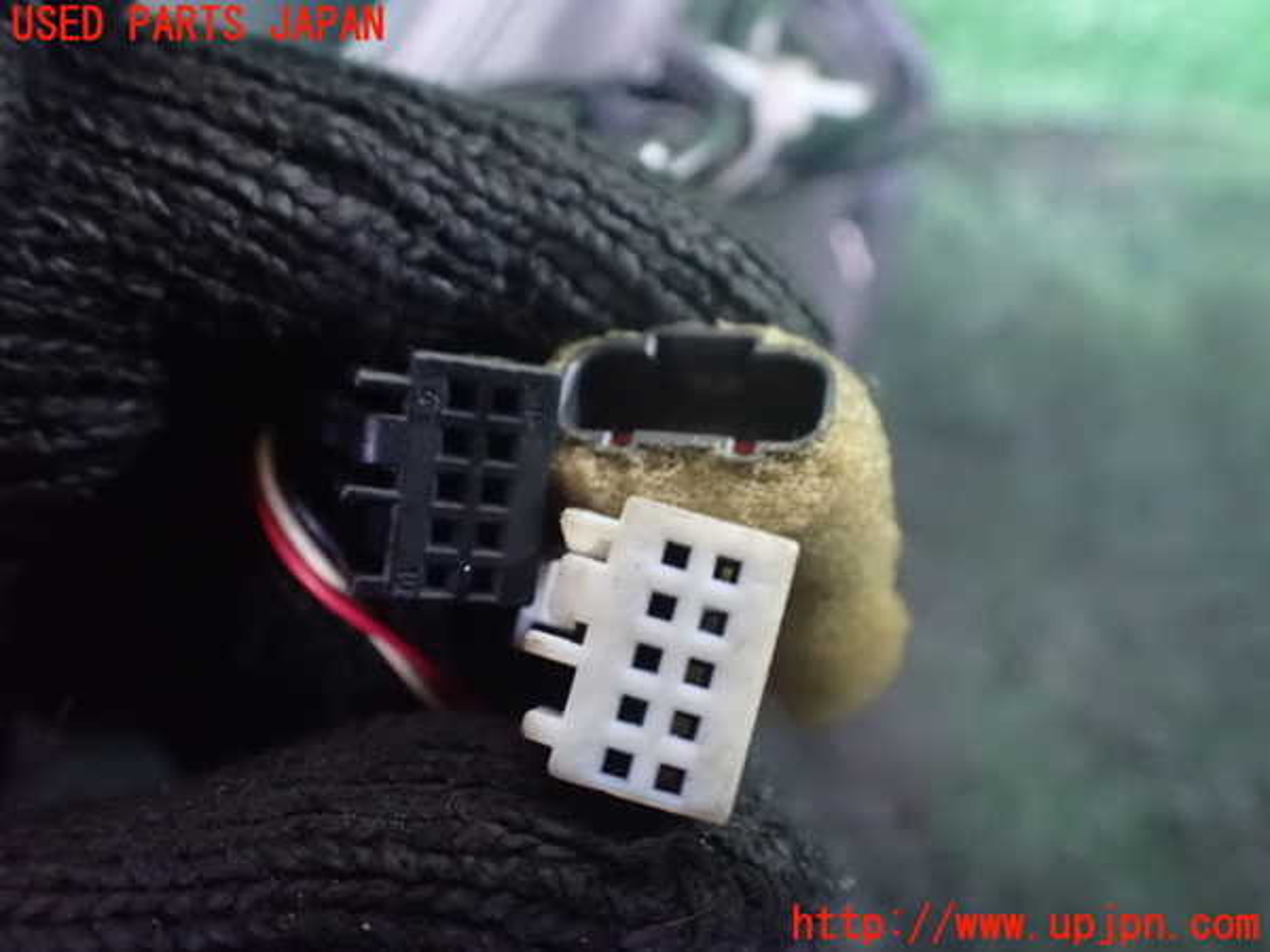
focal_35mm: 30
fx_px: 1101
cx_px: 635
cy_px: 476
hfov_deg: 60.0
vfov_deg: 46.8
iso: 1600
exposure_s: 1/30
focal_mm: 5.4
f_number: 2.3
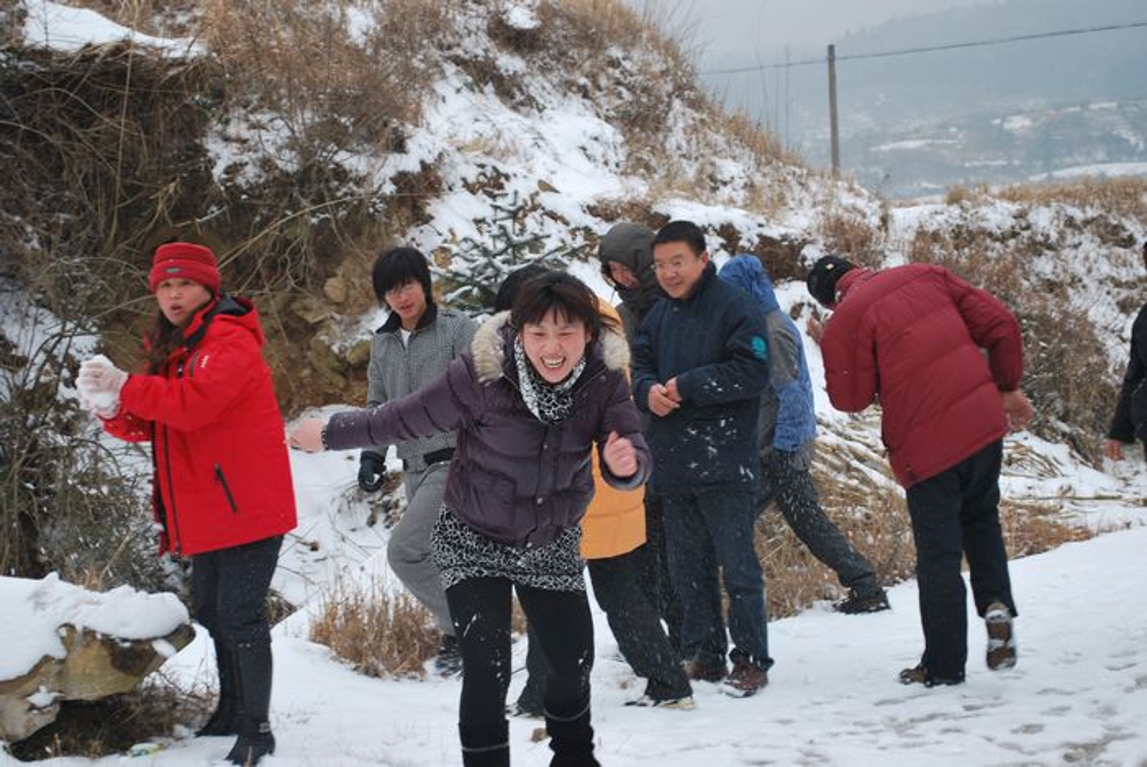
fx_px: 2296
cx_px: 574
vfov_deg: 19.0
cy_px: 384
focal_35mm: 72
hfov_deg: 28.1
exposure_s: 1/125
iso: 100
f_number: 5.6
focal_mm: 48
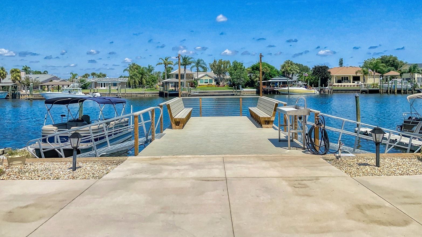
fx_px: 324
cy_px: 86
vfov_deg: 39.8
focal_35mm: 29
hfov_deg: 66.1
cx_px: 207
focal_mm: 4.2
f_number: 1.6
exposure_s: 1/1195
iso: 50
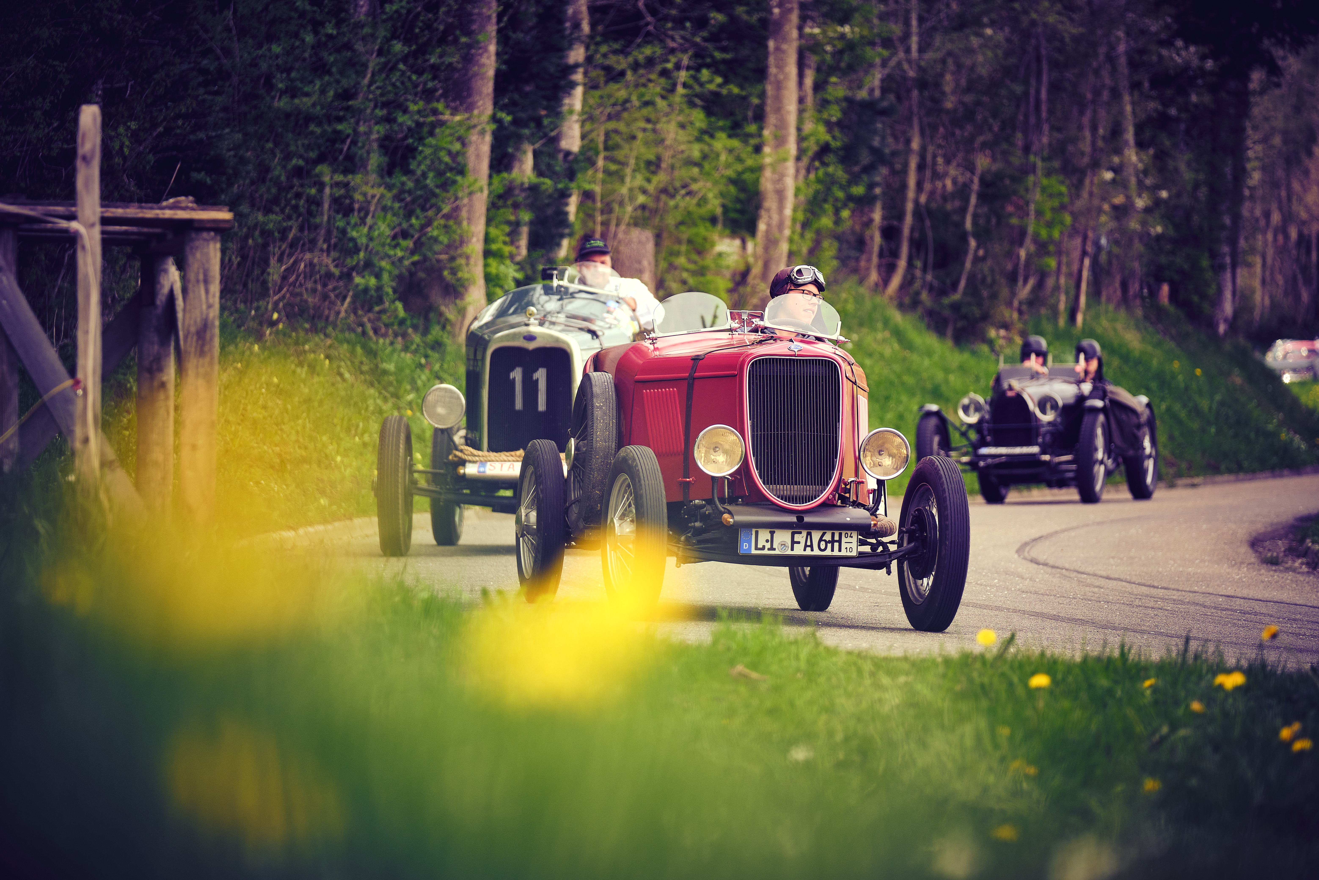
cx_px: 660
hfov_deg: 9.8
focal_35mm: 210
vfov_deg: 6.5
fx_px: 7694
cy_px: 440
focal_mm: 140
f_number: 2.8
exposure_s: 1/1000
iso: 250
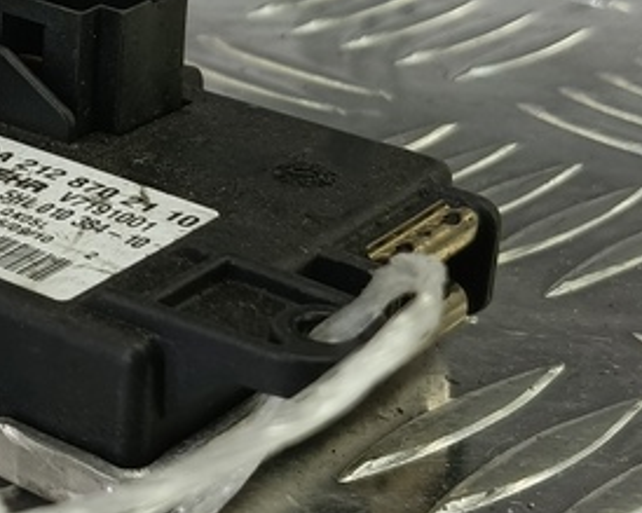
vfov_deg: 18.2
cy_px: 197
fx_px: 1595
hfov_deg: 21.7
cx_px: -47
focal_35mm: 84
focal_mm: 4.11
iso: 102
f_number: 1.6
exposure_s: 1/50
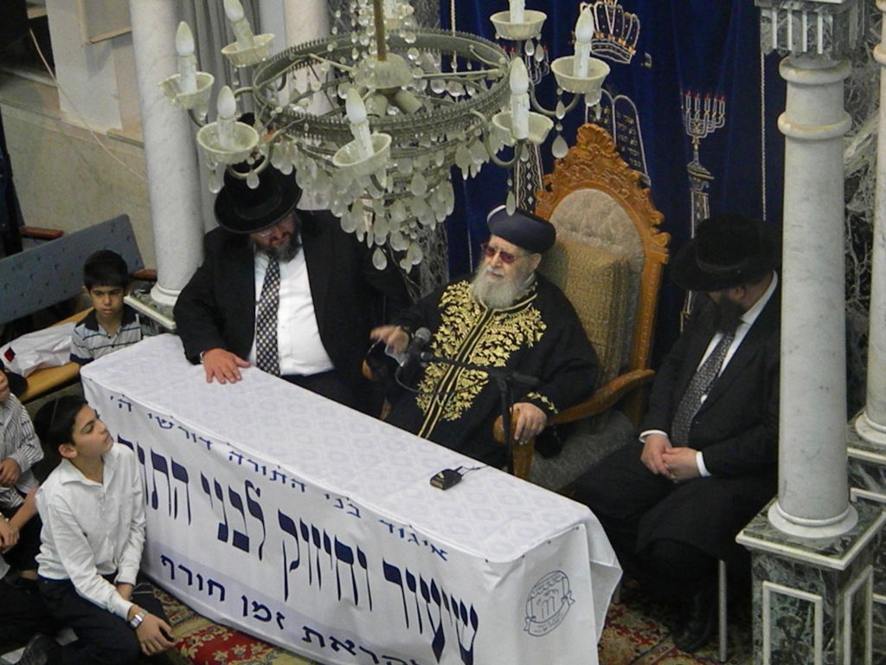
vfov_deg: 17.8
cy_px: 332
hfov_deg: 23.6
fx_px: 2124
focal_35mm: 83
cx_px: 443
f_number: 4.5
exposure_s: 1/66
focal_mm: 15.1
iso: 1088
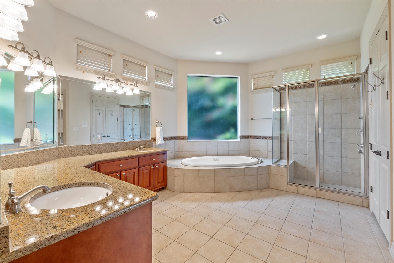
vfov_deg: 77.3
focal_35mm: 15
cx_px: 197
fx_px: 164
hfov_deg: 100.4
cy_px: 132
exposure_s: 1.3
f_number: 11
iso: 250
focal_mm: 10
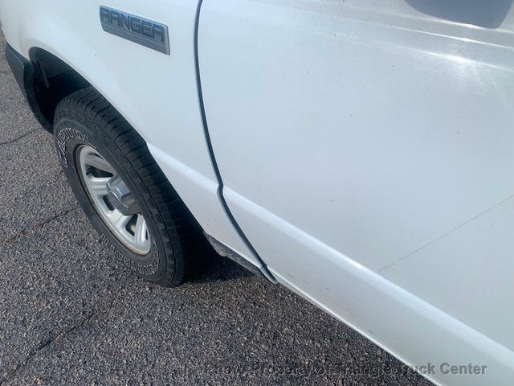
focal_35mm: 26
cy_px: 193
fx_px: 386
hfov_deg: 67.3
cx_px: 257
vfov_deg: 53.1
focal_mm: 4.25
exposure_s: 1/2160
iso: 25
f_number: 1.8
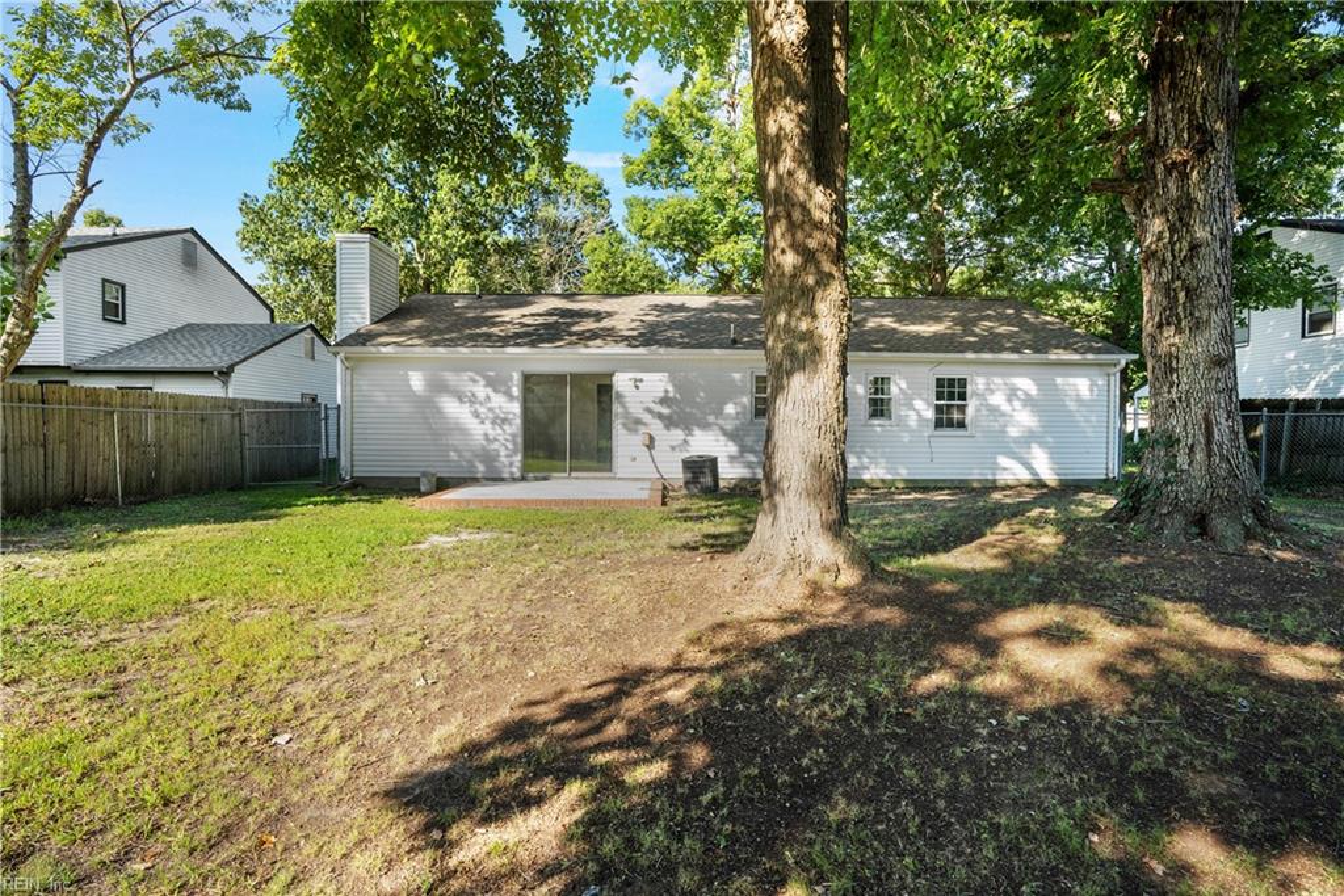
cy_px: 448
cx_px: 672
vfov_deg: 70.5
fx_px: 635
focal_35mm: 17
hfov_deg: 93.3
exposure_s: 1/60
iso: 100
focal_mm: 17
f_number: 7.1
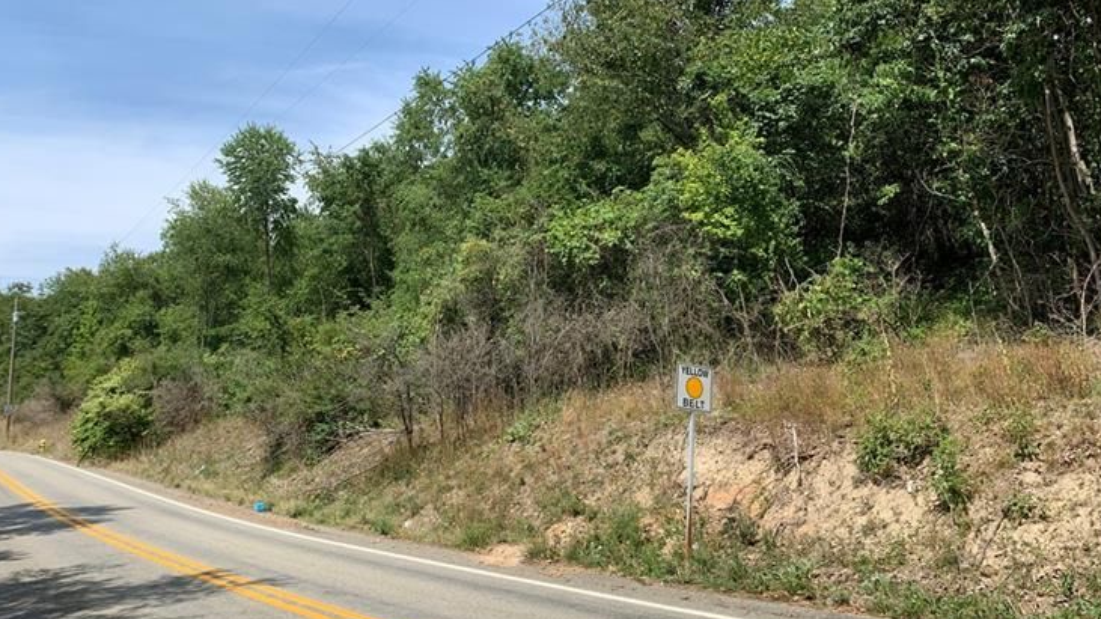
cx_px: 515
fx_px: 905
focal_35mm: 31
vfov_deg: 37.8
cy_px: 319
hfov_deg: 62.6
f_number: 1.8
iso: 25
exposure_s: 1/822
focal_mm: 4.25
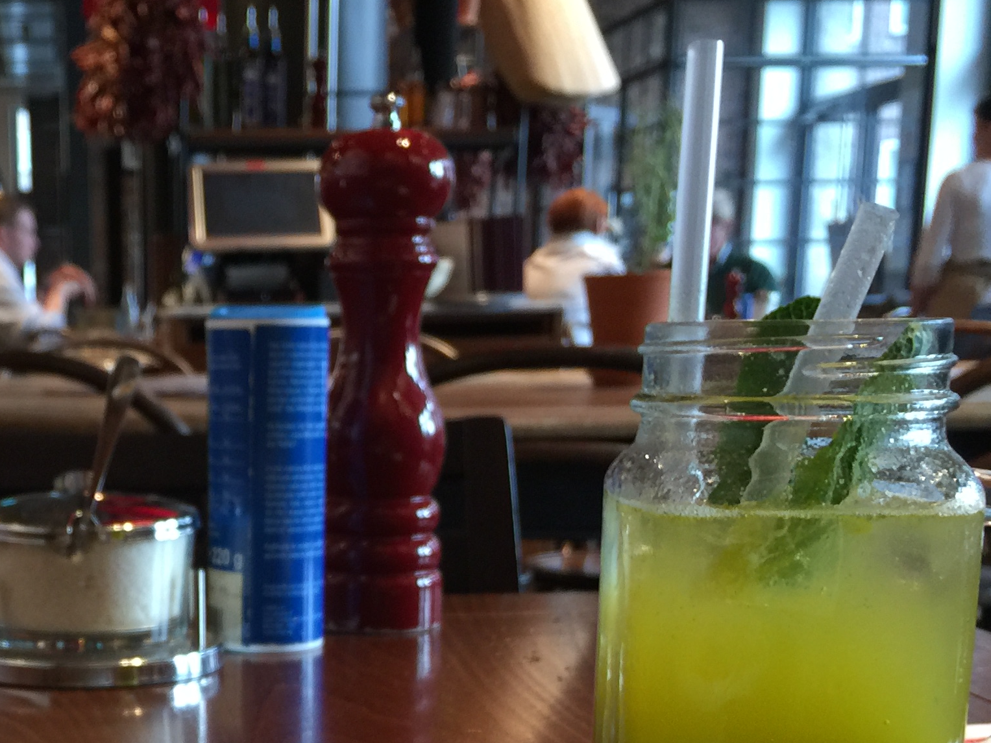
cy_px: 758
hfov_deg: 30.2
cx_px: 159
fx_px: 1775
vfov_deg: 22.6
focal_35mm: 62
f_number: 2.2
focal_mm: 4.15
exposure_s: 1/17
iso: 64
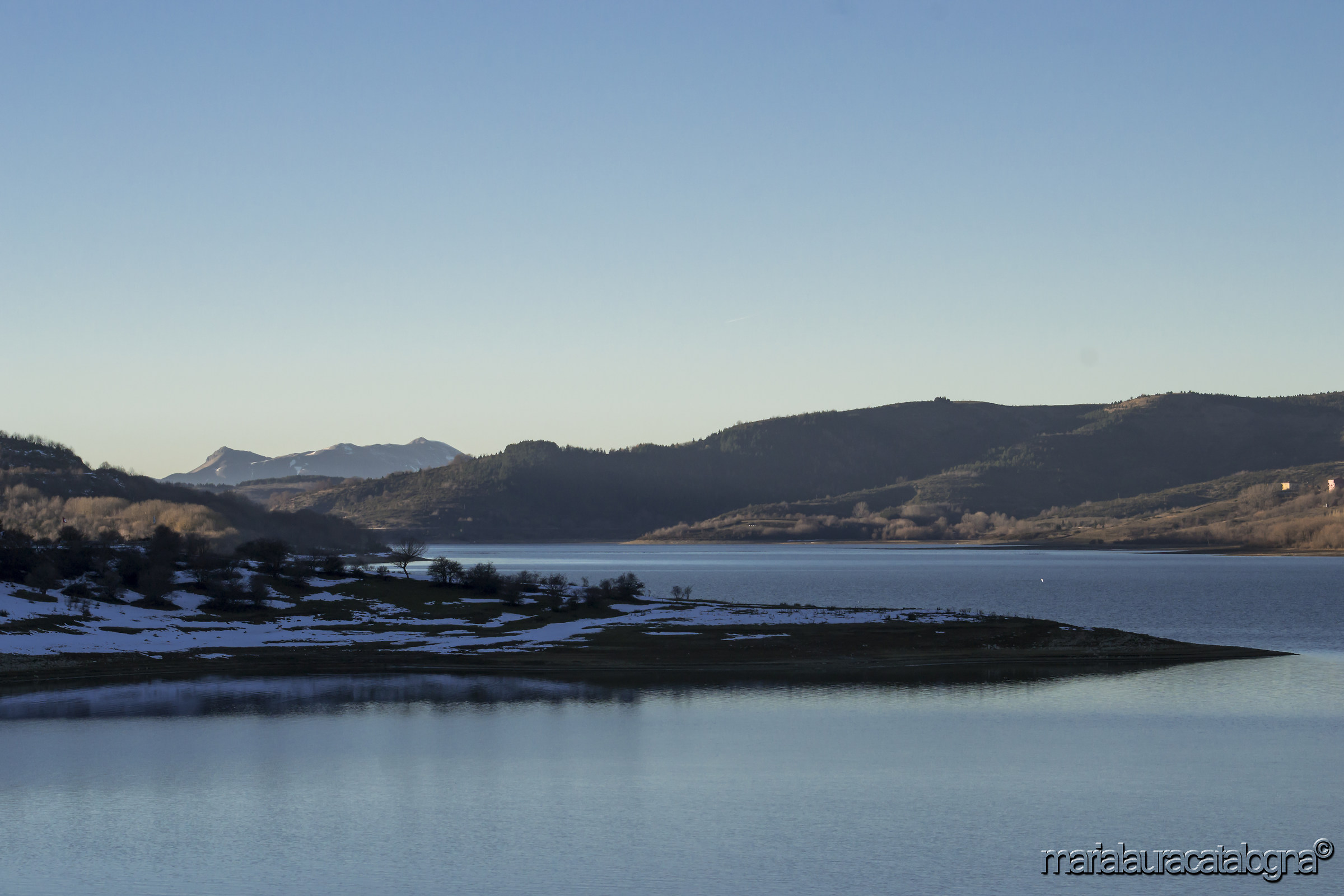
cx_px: 672
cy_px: 448
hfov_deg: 18.9
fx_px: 4032
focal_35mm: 108
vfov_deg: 12.7
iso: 400
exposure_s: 1/500
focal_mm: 72
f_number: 11
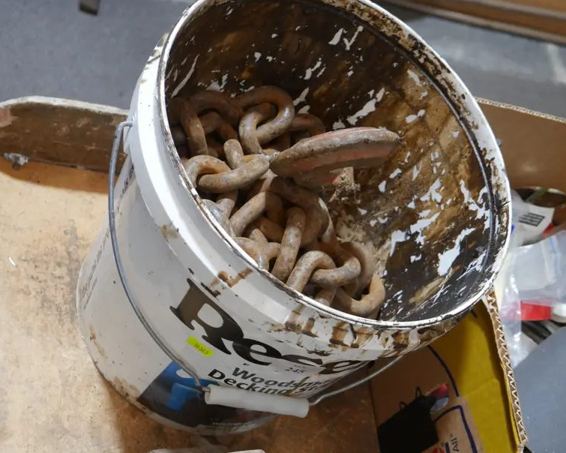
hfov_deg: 35.4
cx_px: 280
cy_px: 371
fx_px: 888
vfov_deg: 27.9
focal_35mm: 53
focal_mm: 20
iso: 400
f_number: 4.4
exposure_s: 1/60
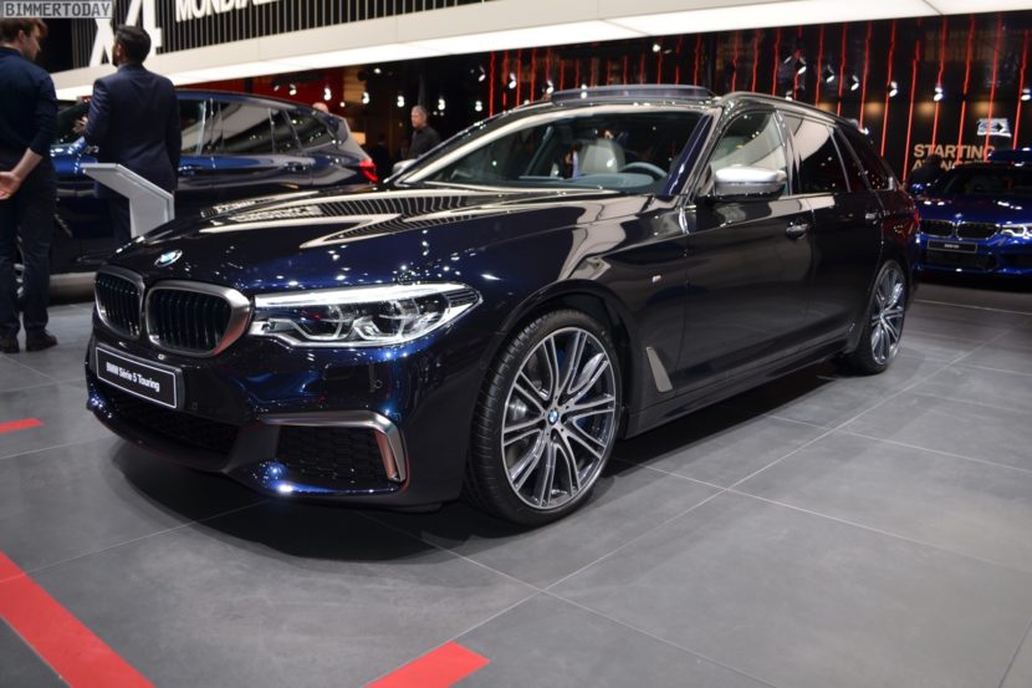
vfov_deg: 43.6
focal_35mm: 30
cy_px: 344
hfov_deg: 61.9
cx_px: 516
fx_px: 860
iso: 180
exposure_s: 1/200
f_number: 3.8
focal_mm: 20
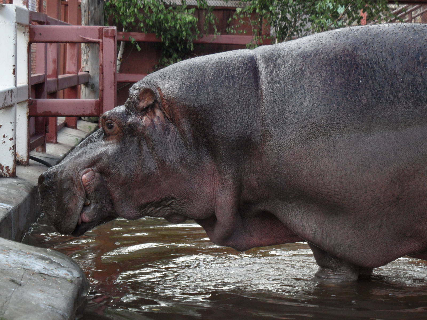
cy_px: 160
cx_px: 214
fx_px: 1234
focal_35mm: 100
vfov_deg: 14.8
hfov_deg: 19.6
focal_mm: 16.3
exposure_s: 1/60
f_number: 4.4
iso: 200
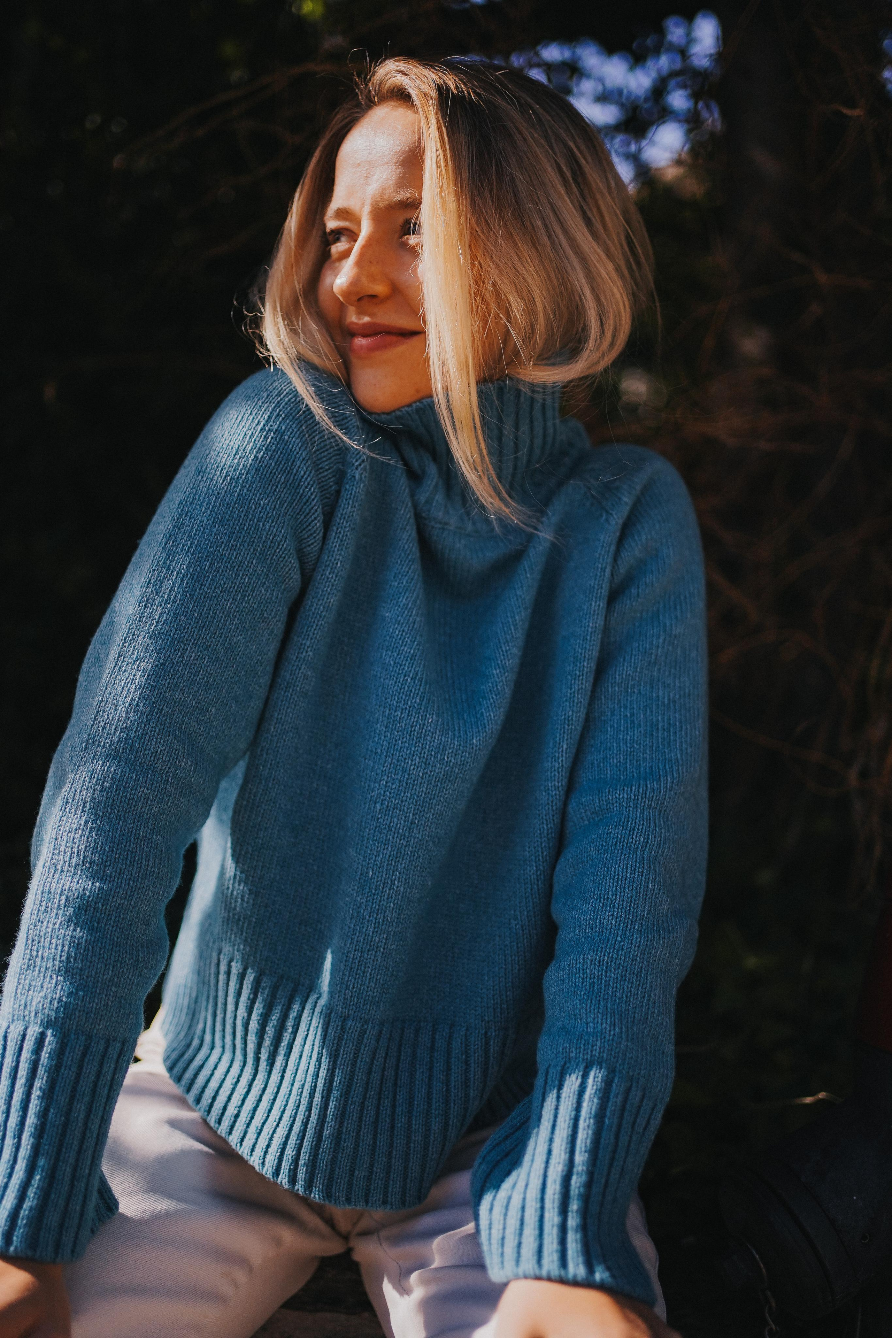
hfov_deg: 37.9
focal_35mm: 35
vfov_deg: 54.4
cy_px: 669
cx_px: 446
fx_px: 1301
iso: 250
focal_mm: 35
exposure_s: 1/8000
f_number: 1.8
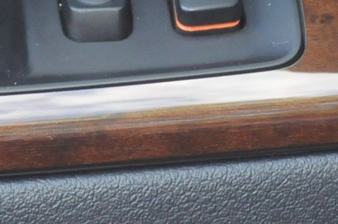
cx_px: 28
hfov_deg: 7.7
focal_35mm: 267
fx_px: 2503
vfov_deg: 5.1
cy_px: -179
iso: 1250
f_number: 8
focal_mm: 34
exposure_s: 1/60
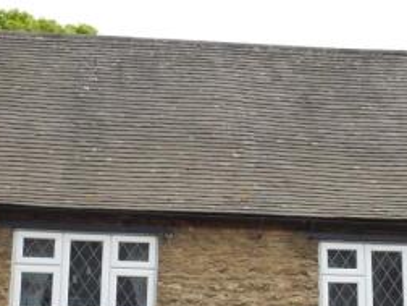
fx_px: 788
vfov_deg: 21.3
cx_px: 220
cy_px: 289
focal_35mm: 67
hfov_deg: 29.0
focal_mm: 4.1
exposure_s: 1/320
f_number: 4
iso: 100
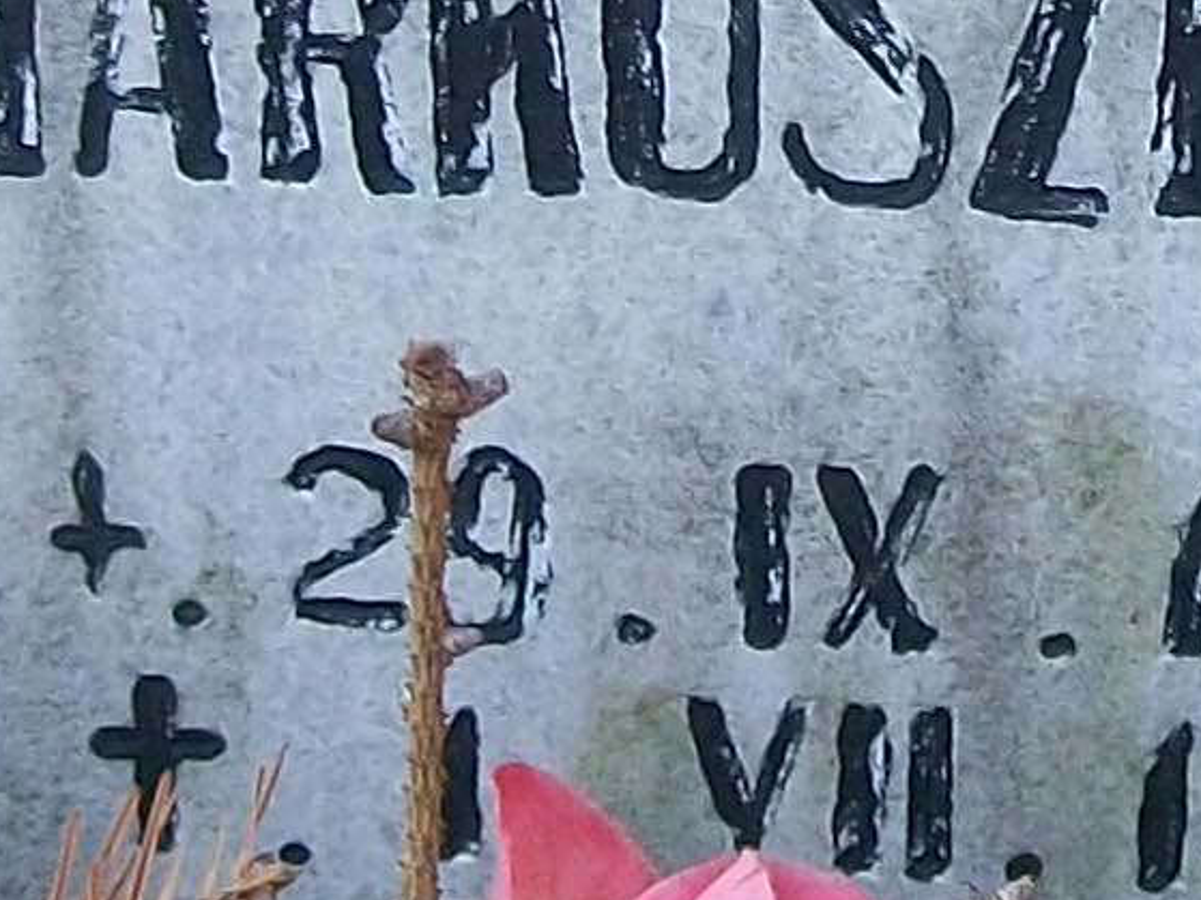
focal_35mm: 167
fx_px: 5793
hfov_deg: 11.8
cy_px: -335
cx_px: 917
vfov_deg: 8.7
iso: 80
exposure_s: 1/250
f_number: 2.7
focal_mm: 6
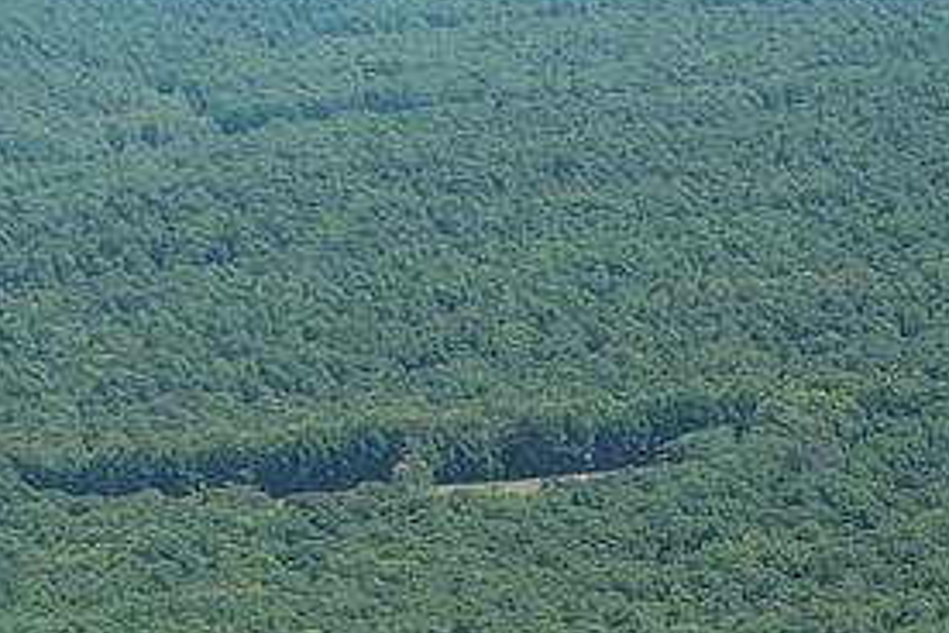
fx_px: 5667
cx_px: 3346
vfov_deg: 6.2
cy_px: 1333
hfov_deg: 7.6
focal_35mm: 215
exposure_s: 1/800
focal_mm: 10.57
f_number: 2.8
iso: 100
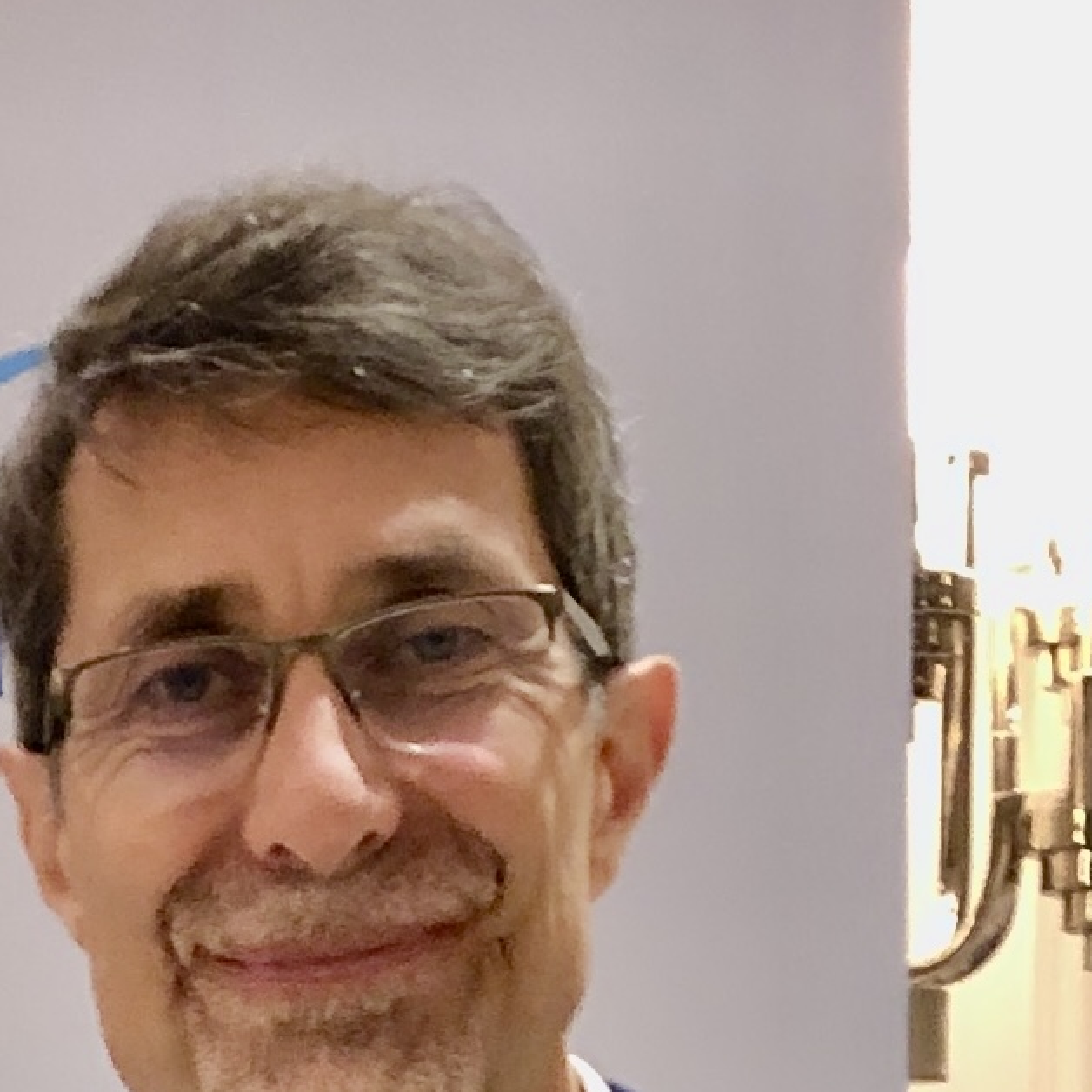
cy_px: 1697
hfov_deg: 16.7
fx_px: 3605
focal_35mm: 101
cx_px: -109
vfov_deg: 15.7
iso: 64
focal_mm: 3.99
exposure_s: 1/17
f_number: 1.8
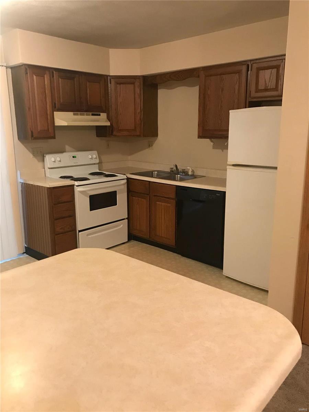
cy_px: 206
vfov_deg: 63.4
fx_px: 333
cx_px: 154
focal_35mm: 28
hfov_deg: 49.7
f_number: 1.8
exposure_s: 1/12
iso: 100
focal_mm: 3.99
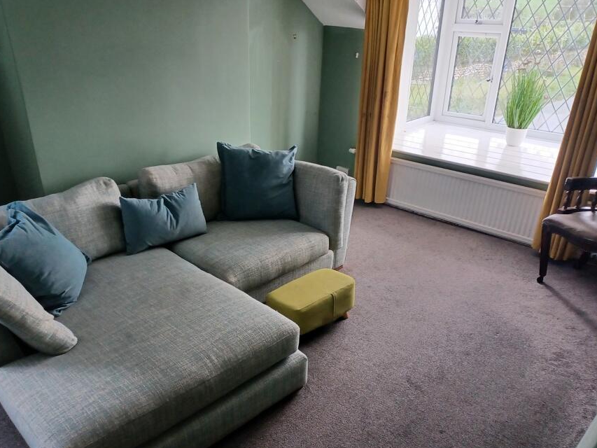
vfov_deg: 46.7
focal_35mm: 30
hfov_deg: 59.9
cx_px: 272
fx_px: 517
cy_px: 256
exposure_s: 1/50
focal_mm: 4.6
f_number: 1.8
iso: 200
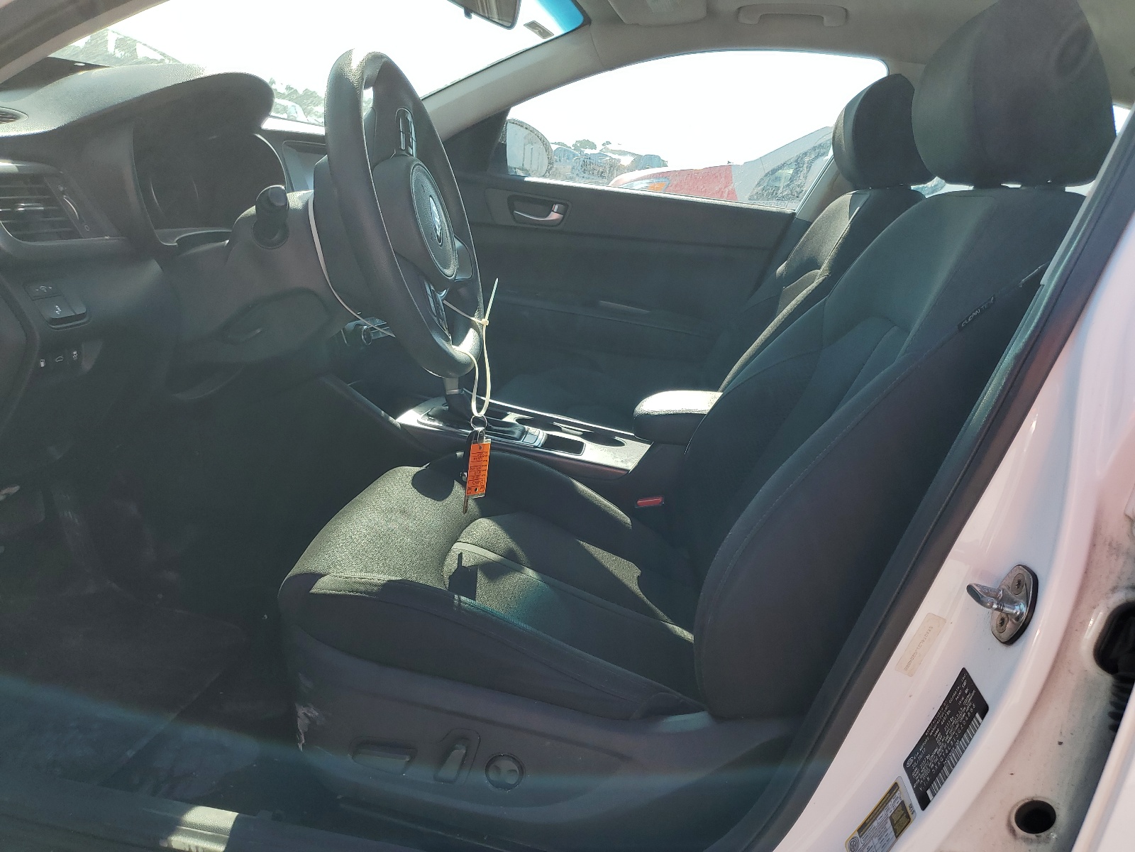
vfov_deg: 53.1
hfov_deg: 67.3
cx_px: 568
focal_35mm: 26
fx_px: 852
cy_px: 426
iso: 50
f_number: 1.5
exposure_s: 1/1111
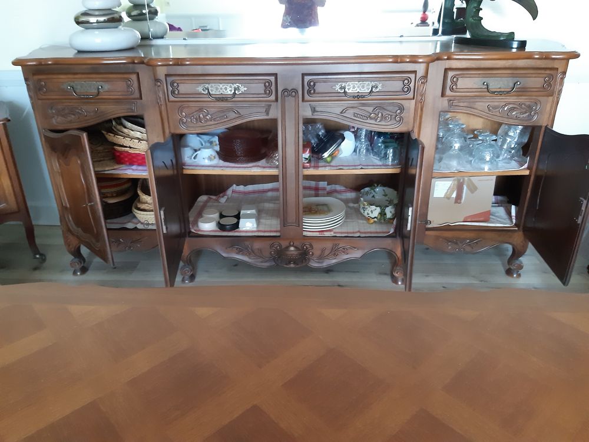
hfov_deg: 67.3
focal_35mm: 26
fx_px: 442
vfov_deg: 53.1
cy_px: 221
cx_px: 294
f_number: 1.7
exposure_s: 1/25
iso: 400
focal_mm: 3.92
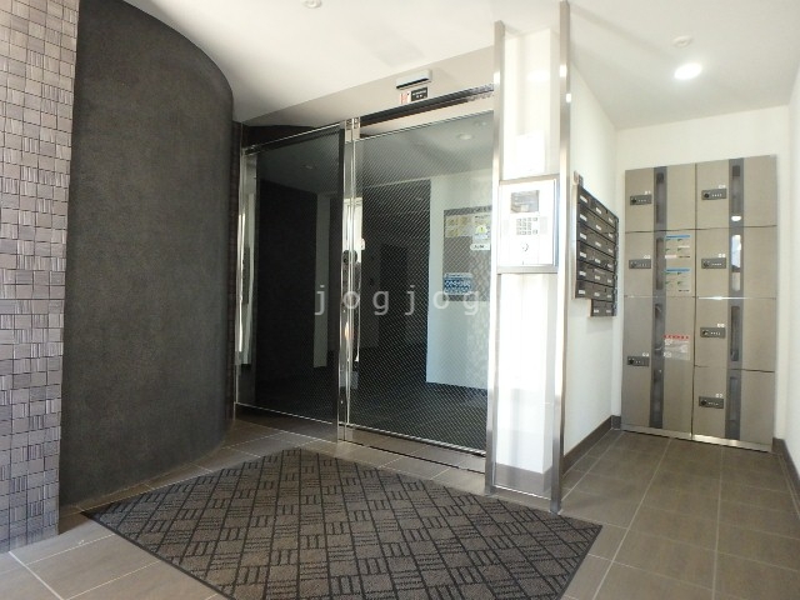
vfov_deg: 63.4
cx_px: 400
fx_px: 485
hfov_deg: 79.0
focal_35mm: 21
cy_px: 300
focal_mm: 3.7
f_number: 3.5
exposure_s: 1/30
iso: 500
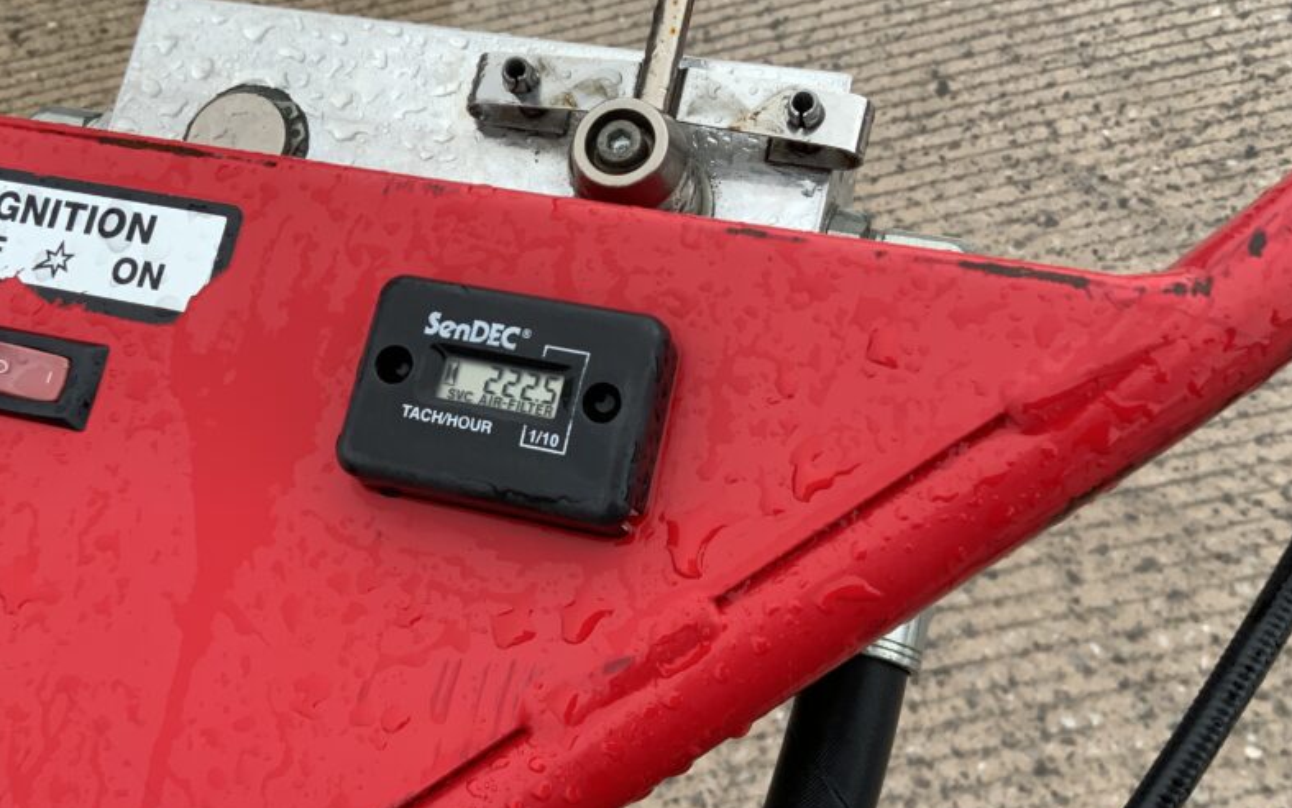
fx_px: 1409
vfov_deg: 32.0
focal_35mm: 40
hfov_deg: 49.2
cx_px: 591
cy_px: 409
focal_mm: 3
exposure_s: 1/254
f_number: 1.8
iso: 16
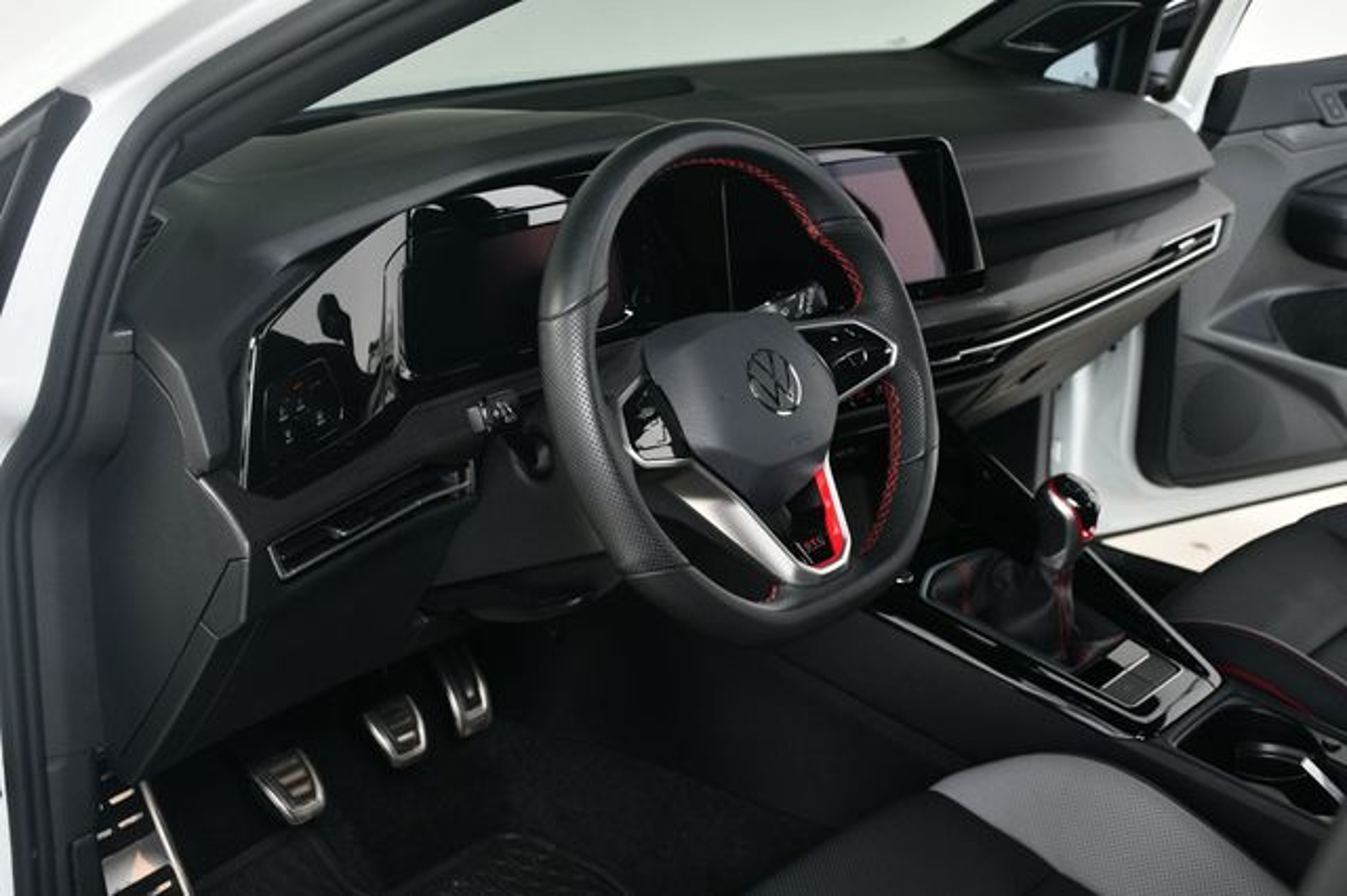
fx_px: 1795
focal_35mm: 48
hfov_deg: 41.1
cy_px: 448
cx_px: 674
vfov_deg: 28.0
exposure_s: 1/160
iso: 100
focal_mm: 32
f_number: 5.6
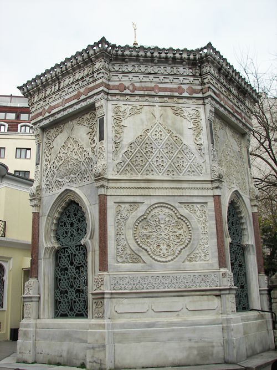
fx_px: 384
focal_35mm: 36
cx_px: 138
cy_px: 185
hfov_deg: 39.6
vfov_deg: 51.4
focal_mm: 6
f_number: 2.8
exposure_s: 1/320
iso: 50
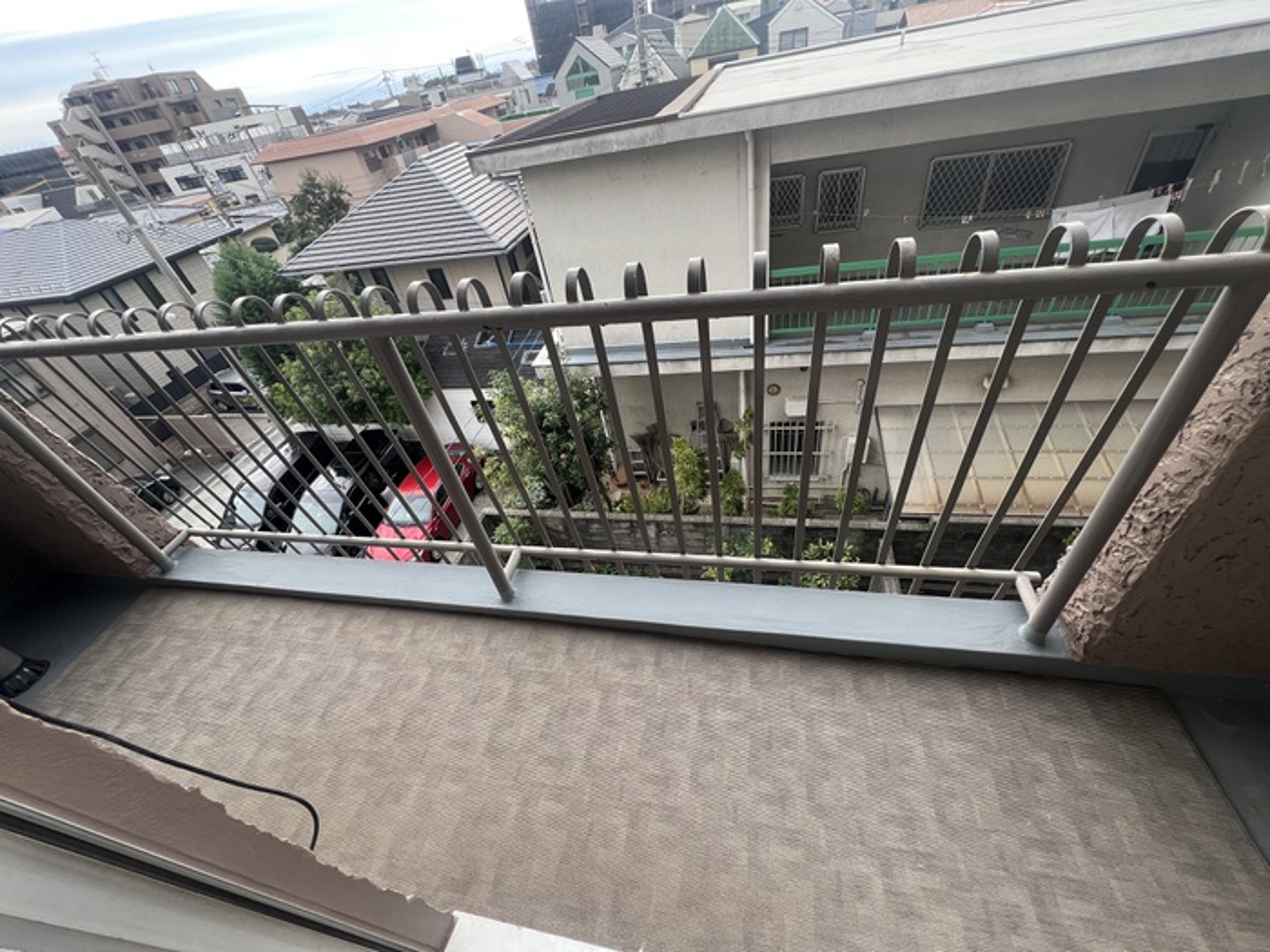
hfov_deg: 106.2
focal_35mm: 13
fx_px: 477
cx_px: 635
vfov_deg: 89.9
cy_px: 476
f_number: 1.8
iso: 32
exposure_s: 1/261
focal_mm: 1.57
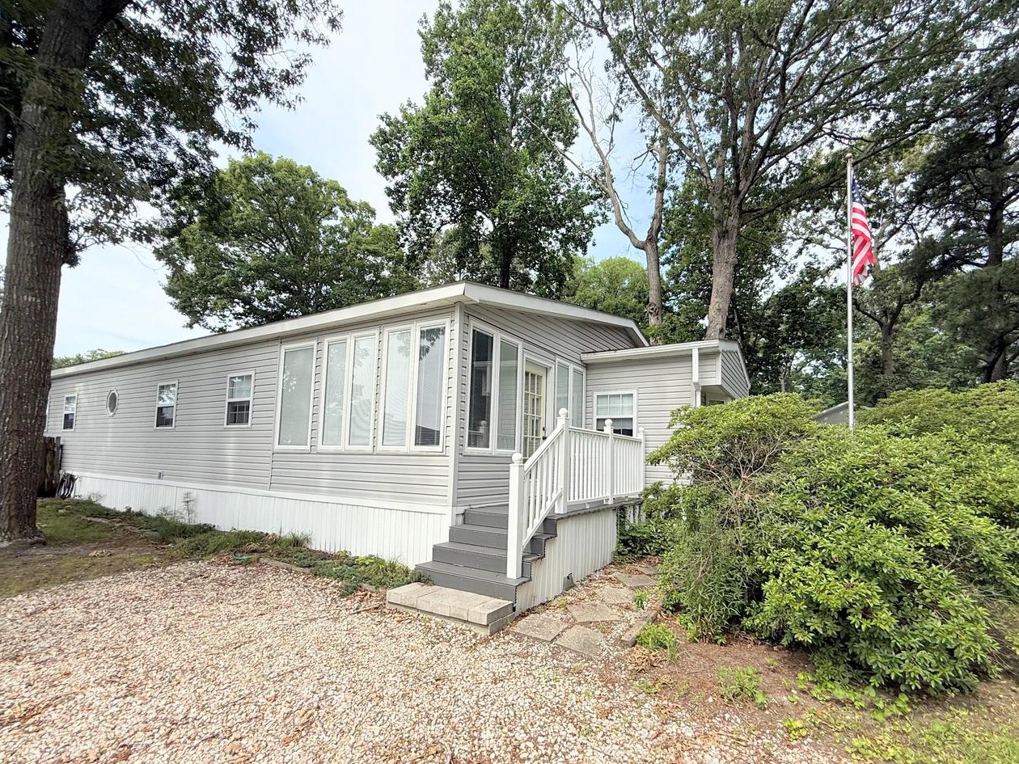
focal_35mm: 16
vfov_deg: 77.8
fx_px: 471
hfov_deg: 94.3
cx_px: 546
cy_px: 428
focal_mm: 2.22
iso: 50
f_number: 2.2
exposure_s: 1/901
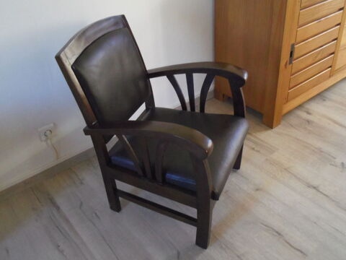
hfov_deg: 51.4
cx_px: 173
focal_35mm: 36
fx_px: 360
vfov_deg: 39.7
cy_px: 130
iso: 800
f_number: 4.5
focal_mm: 6.4
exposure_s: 1/50
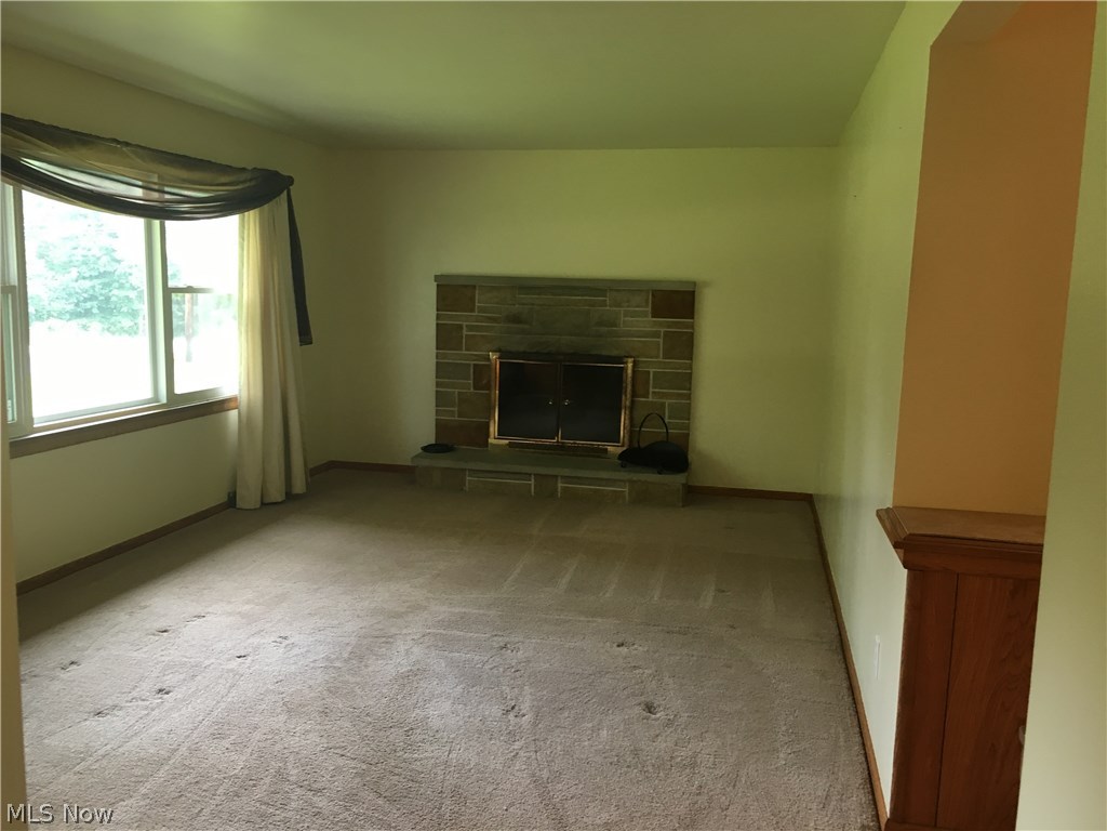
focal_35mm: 29
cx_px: 554
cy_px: 416
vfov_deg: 48.2
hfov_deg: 61.7
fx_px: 927
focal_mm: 4.15
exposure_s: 1/30
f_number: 2.2
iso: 80
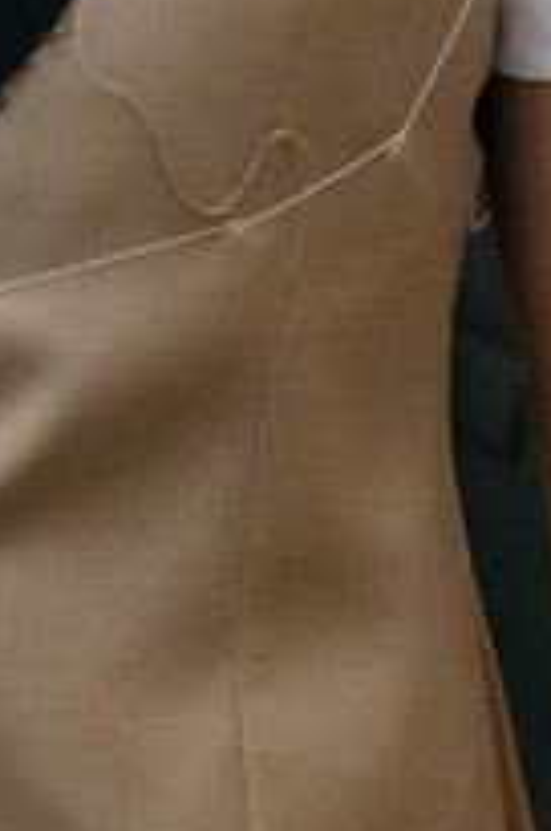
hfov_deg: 4.7
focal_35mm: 290
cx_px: -348
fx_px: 6680
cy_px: -142
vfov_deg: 7.1
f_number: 5.6
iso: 2500
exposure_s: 1/125
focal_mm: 46
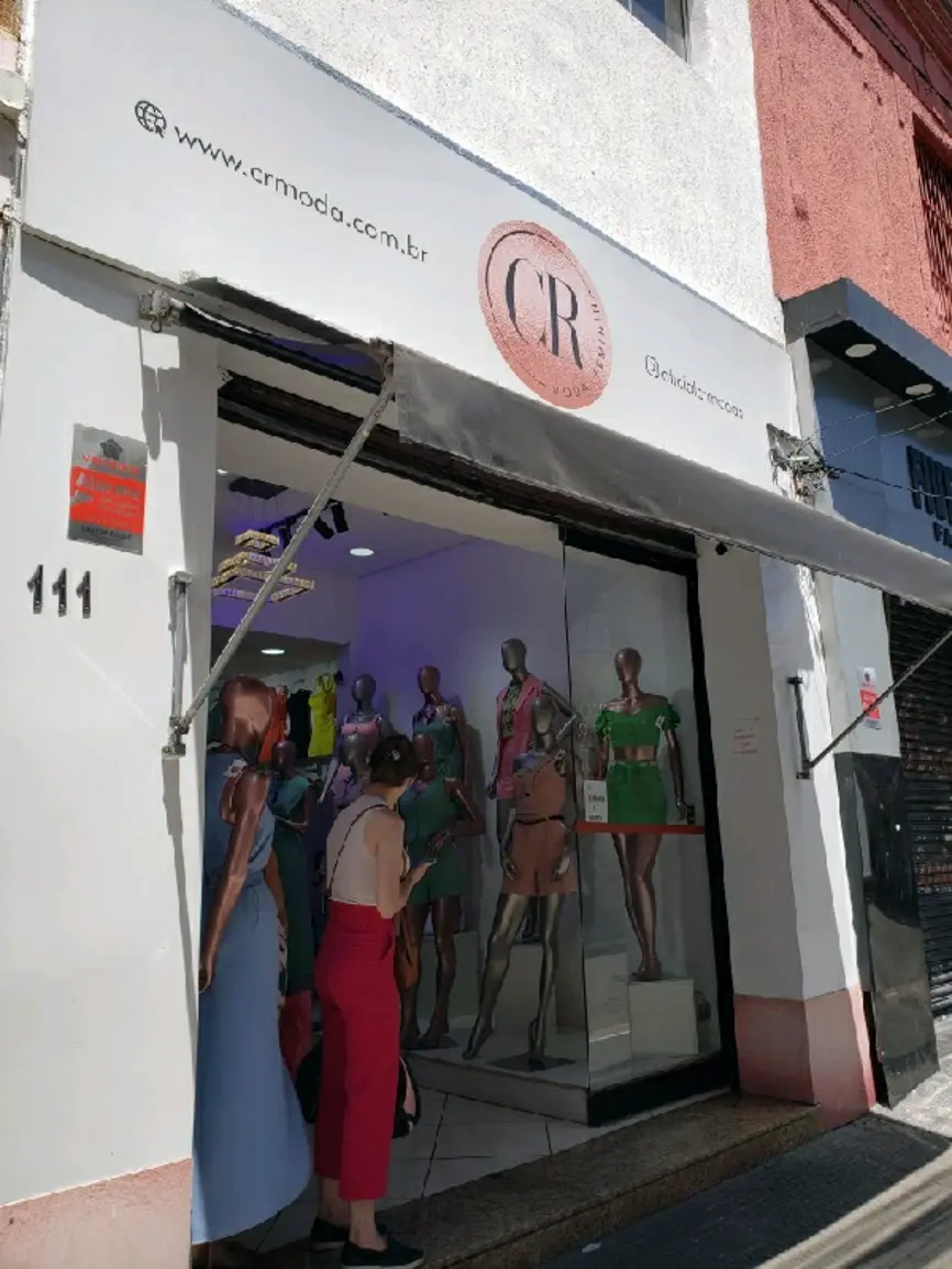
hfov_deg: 53.1
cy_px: 634
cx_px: 476
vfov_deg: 67.3
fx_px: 953
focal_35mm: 26
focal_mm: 4.3
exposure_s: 1/1000
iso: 50
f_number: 2.4
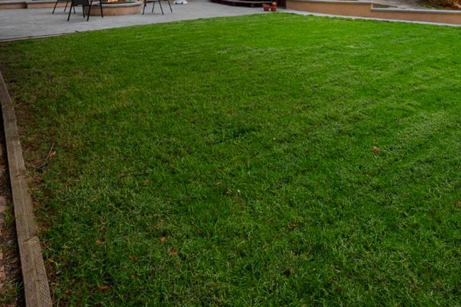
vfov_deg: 37.3
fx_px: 371
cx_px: 335
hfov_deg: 60.8
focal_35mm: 29
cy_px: -35
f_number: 9
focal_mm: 13
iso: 160
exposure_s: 1/15
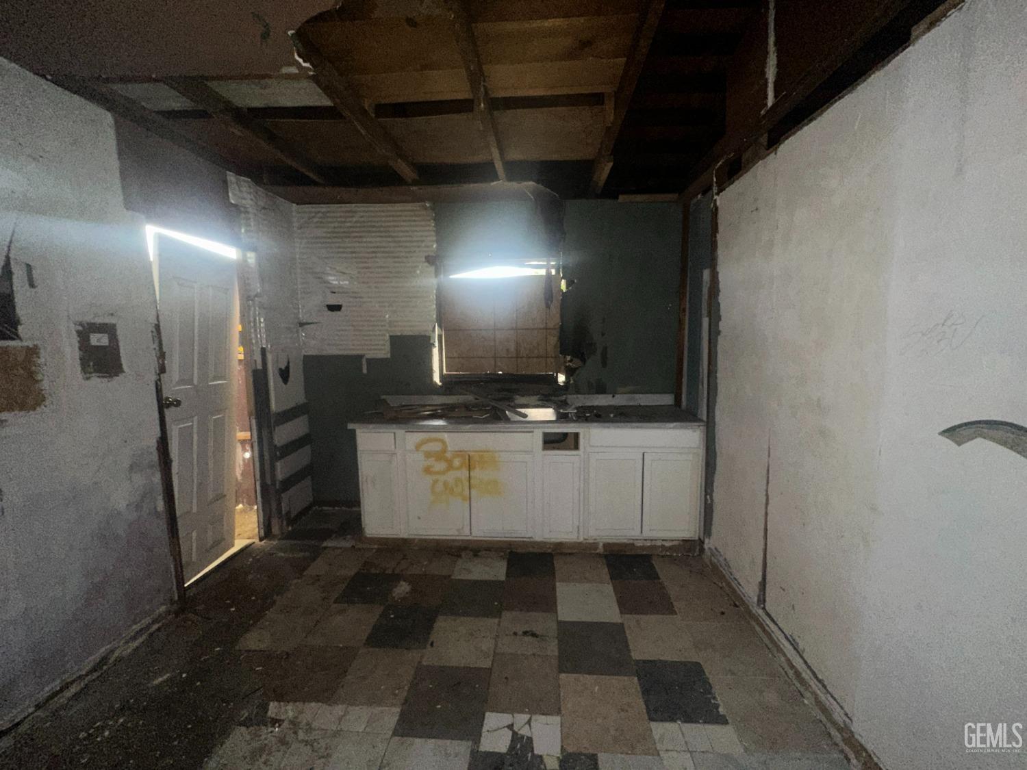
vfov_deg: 85.7
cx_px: 514
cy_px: 385
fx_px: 415
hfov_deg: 102.1
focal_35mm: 14
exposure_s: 1/35
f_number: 2.2
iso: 160
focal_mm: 2.22
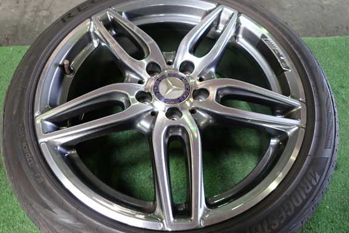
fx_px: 262
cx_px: 173
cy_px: 111
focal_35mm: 27
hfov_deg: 67.4
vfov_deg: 47.9
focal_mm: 4.5
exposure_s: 1/30
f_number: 2
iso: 200
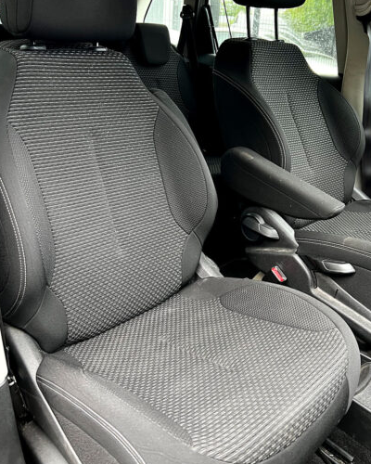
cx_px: 208
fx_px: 439
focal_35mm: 32
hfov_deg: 45.7
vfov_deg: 55.3
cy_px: 190
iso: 125
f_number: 1.5
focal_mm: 5.7
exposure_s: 1/60
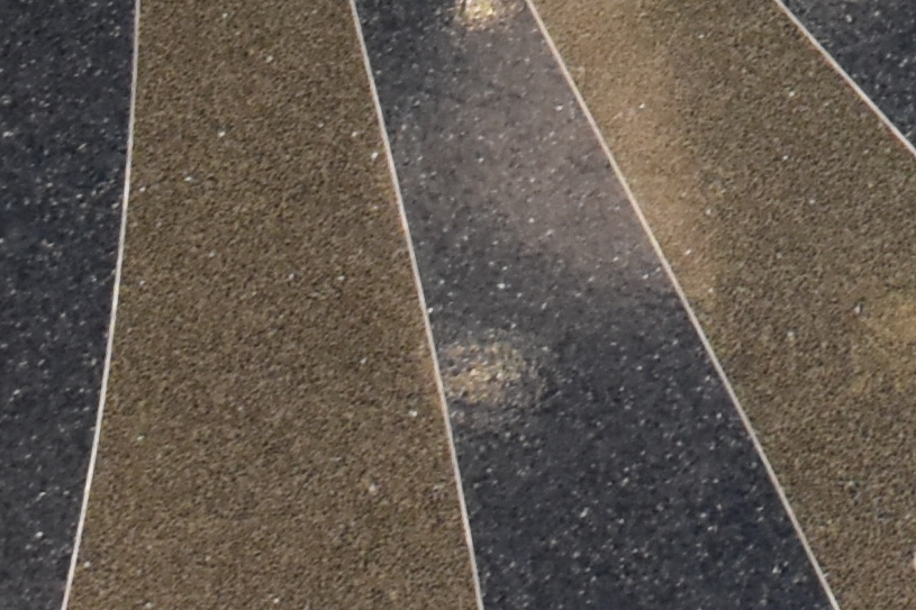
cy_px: -1574
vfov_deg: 5.2
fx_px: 6181
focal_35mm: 243
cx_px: 1638
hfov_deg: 8.2
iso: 800
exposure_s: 1/80
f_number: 4.5
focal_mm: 22
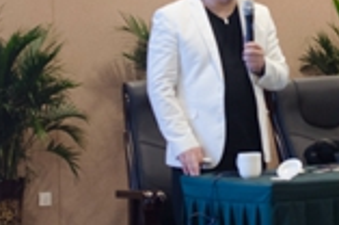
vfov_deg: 10.2
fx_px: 1259
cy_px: 38
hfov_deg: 15.2
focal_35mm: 134
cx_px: 268
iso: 800
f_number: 3.5
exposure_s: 1/60
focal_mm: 28
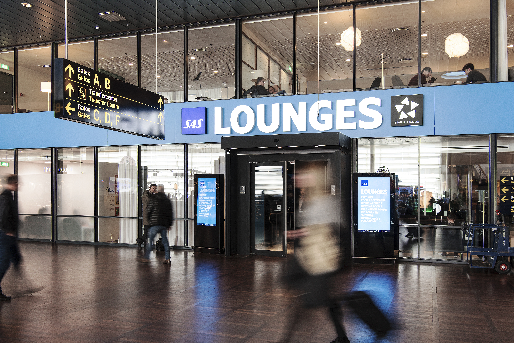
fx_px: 486
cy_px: 172
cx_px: 257
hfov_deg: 55.8
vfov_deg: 38.9
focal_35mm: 34
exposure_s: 1/6
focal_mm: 34
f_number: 7.1
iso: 200
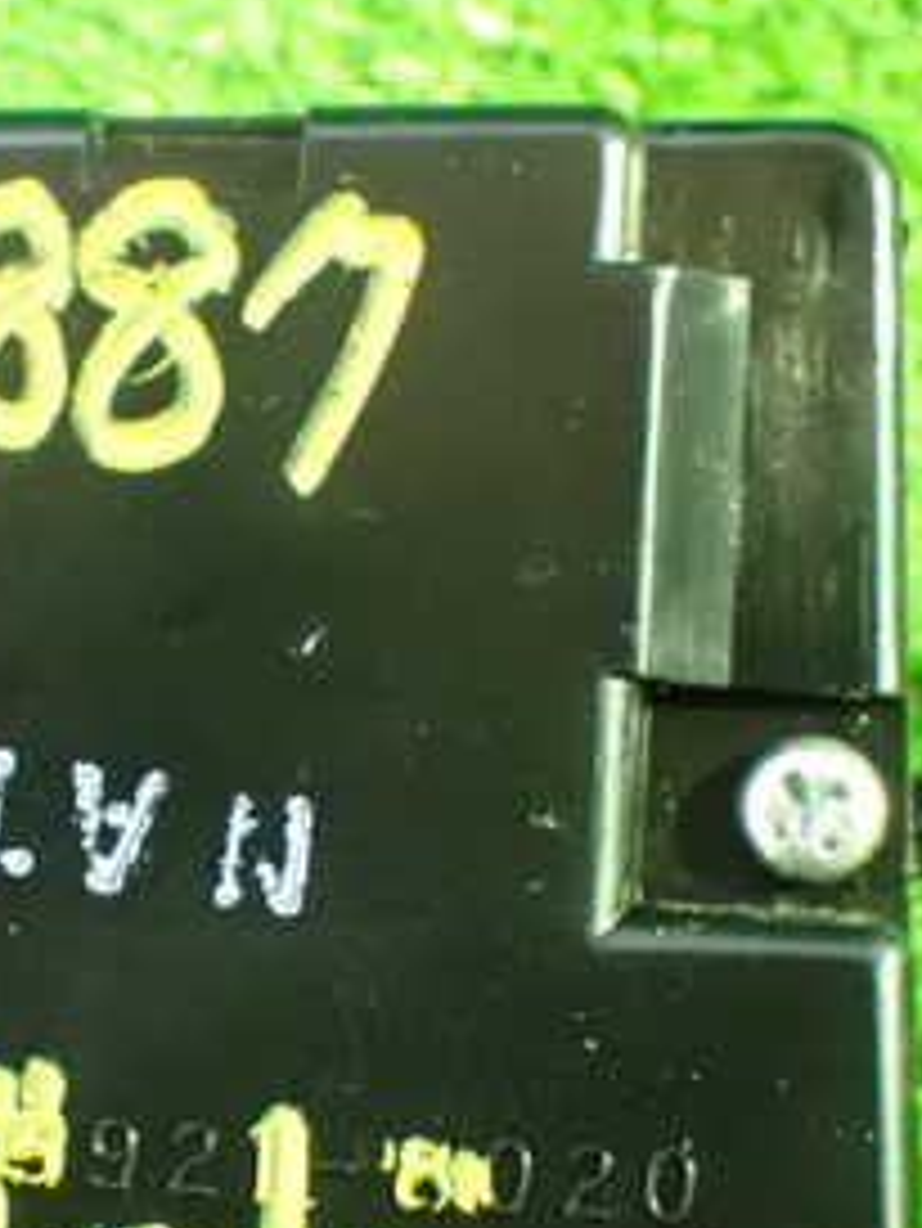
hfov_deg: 13.4
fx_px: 3903
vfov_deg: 17.8
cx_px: 207
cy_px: 940
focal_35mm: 110
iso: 1600
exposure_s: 1/10
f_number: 3.2
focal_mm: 9.01
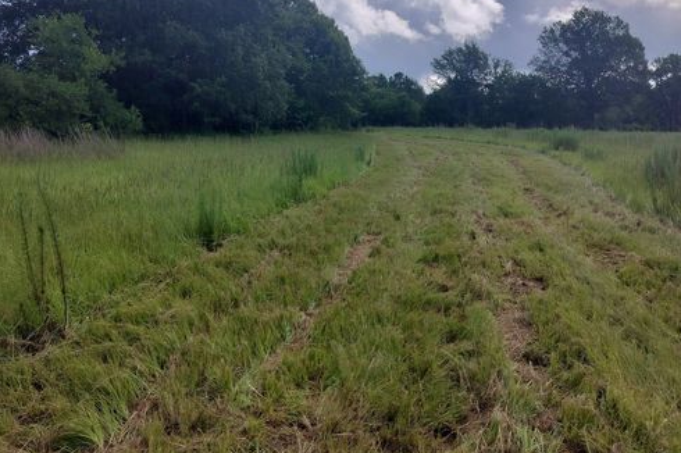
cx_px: 339
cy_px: 141
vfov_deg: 38.3
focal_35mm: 34
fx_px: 643
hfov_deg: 55.8
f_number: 1.7
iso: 50
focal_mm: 5.24
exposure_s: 1/2035
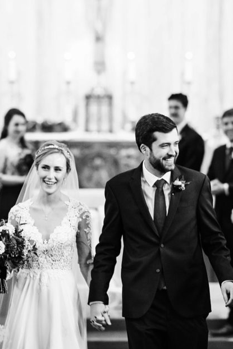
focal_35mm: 140
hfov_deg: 9.8
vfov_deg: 14.6
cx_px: 106
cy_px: 256
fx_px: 1358
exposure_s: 1/250
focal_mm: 85
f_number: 1.8
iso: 800
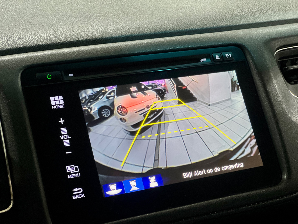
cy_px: 112
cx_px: 149
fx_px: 663
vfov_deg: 19.1
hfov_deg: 25.3
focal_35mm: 77
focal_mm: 9
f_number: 2.8
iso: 400
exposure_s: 1/24
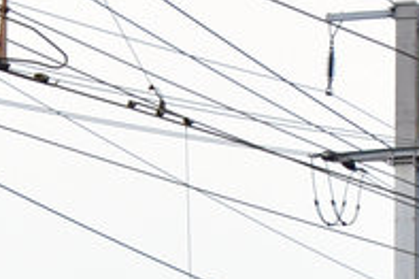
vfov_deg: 2.1
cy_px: 742
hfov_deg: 3.2
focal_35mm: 641
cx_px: -11
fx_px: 7454
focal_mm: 70
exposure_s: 1/1000
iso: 320
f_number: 5.6
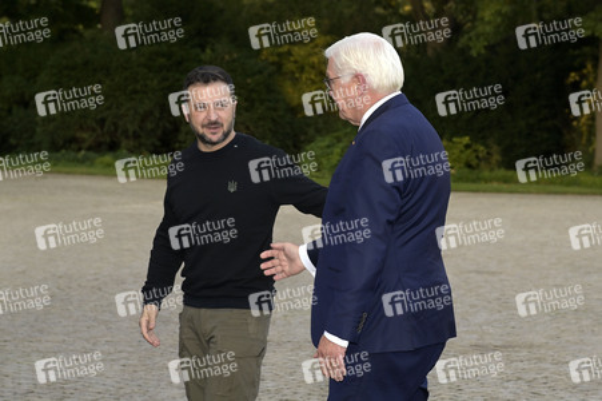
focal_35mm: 120
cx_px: 301
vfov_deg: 11.4
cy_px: 200
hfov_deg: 17.1
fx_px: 2005
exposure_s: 1/250
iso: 1000
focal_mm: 120
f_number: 8
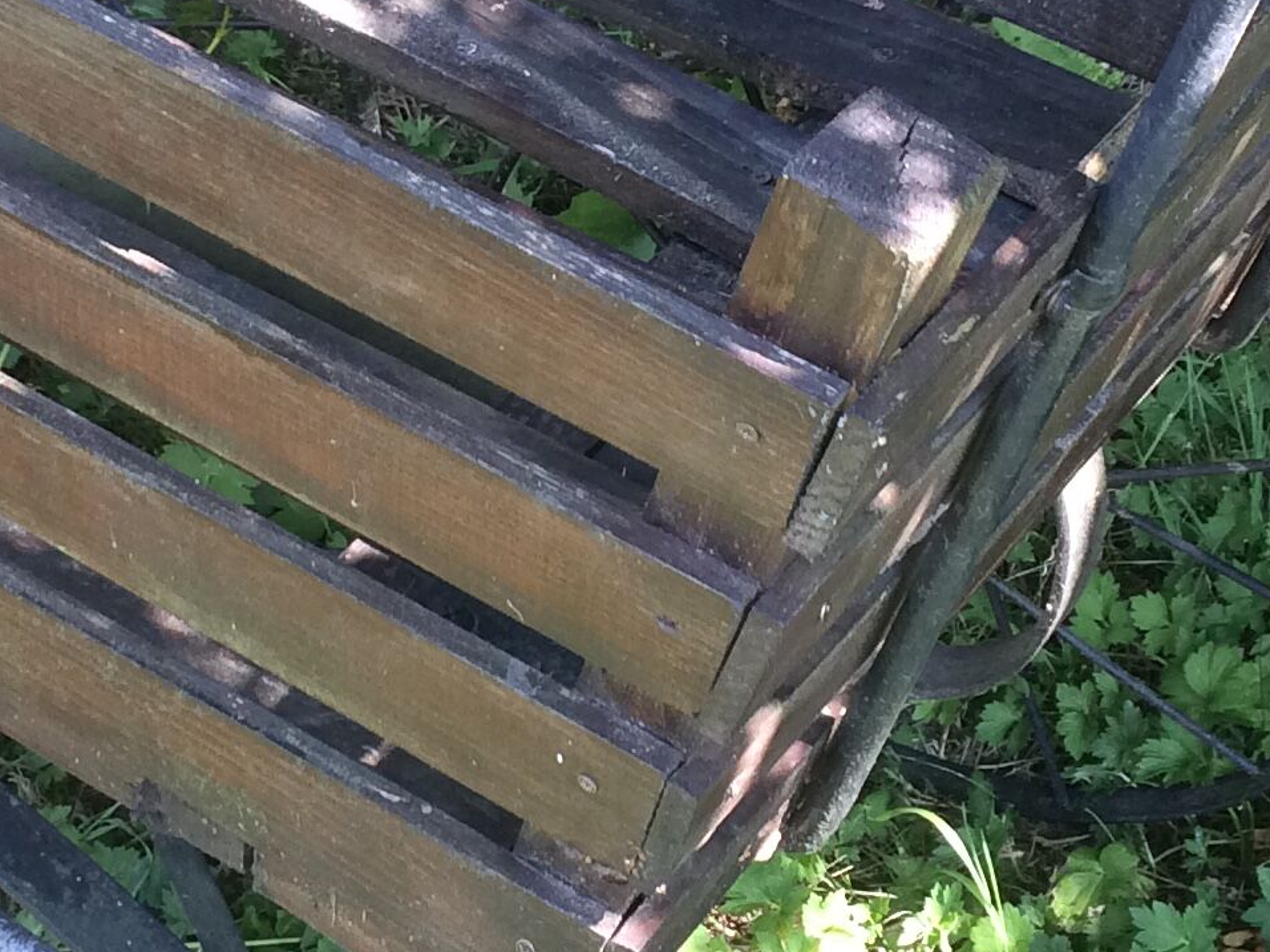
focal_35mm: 99
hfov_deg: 19.8
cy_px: 98
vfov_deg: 14.8
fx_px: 3632
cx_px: 417
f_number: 2.2
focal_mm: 4.15
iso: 64
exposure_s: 1/100
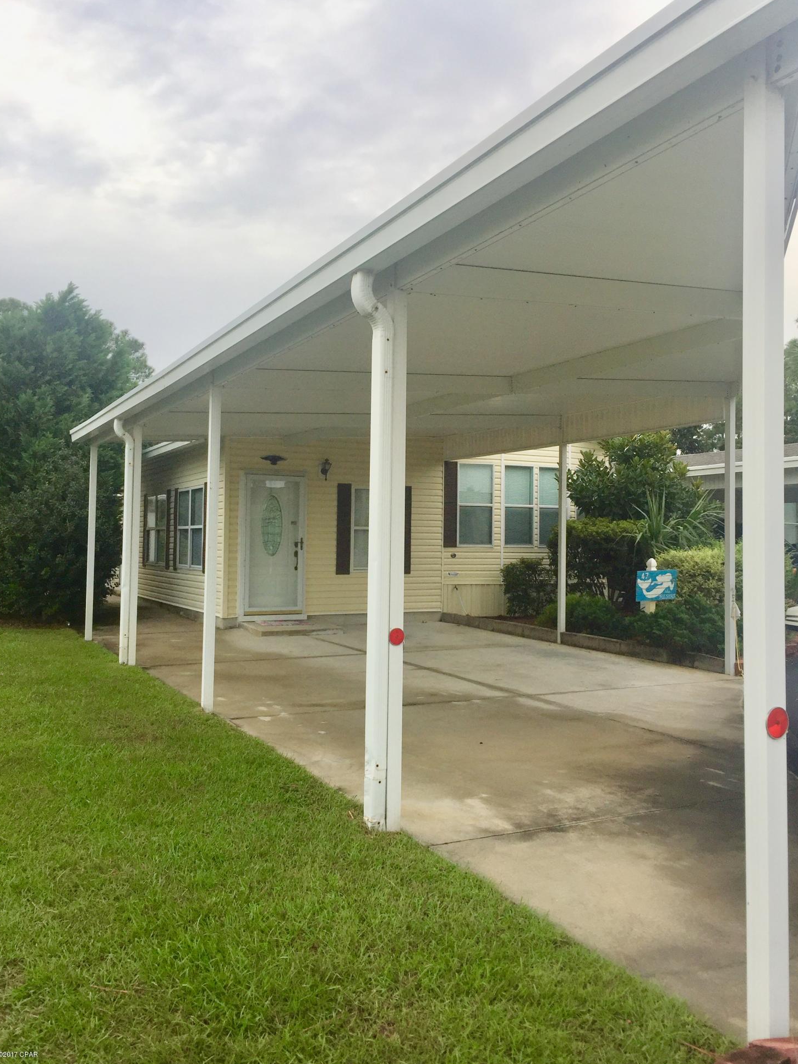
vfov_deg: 60.0
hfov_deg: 46.8
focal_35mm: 30
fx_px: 922
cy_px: 539
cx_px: 407
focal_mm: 4.15
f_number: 2.2
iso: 32
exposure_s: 1/482
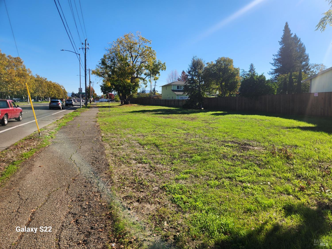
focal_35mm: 23
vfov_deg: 58.9
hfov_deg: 73.9
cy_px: 124
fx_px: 221
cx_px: 166
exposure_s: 1/1425
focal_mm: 5.4
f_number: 1.8
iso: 20
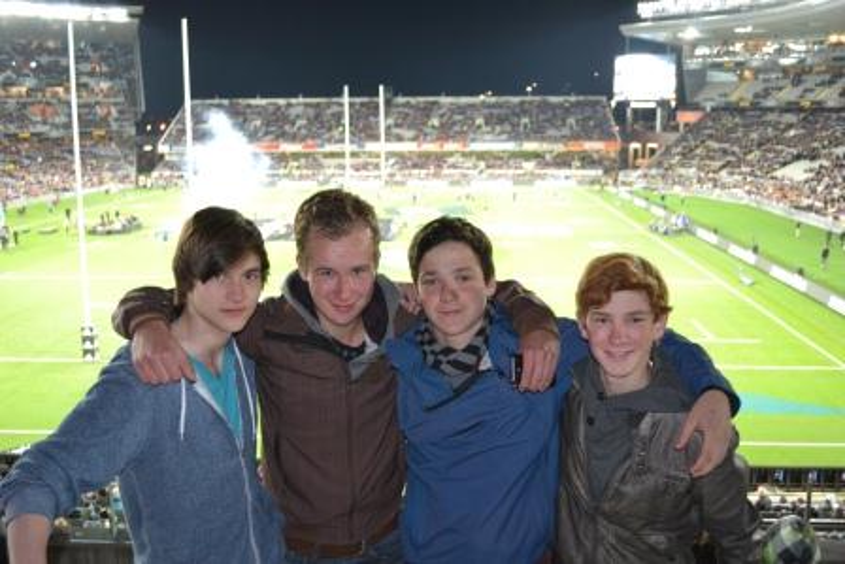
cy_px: 282
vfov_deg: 36.9
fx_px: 845
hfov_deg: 53.1
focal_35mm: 36
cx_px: 422
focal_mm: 24
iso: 800
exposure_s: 1/20
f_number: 4
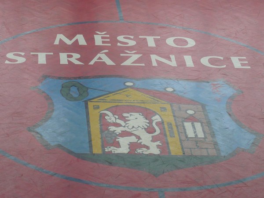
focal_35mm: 122
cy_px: 99
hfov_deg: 16.1
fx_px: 930
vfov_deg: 12.1
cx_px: 132
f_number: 4.6
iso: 160
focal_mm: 14.8
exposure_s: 1/125
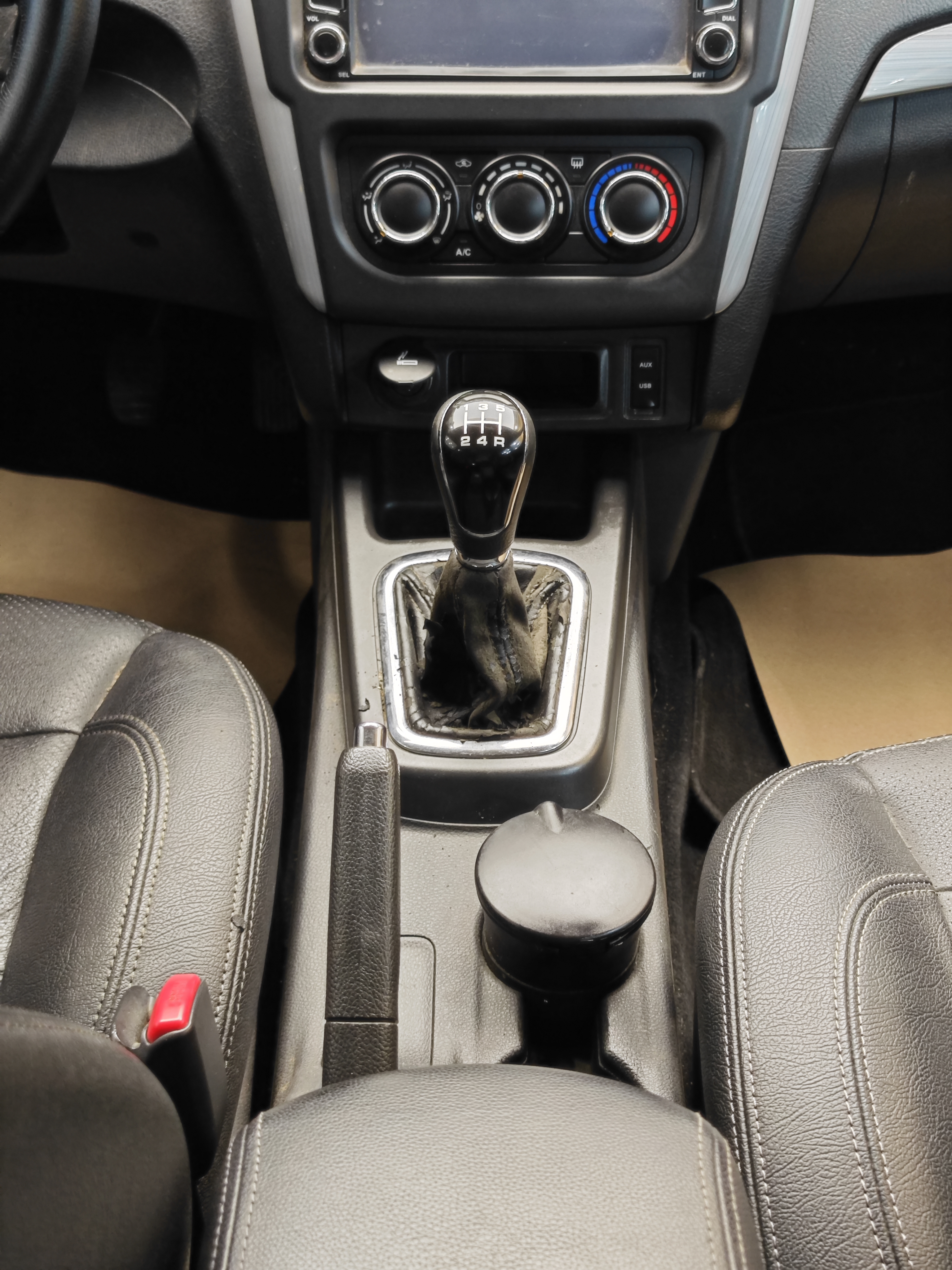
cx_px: 476
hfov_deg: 31.5
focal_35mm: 46
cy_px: 635
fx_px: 1687
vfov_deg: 41.2
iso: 1250
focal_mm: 8.7
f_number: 1.9
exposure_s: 1/25
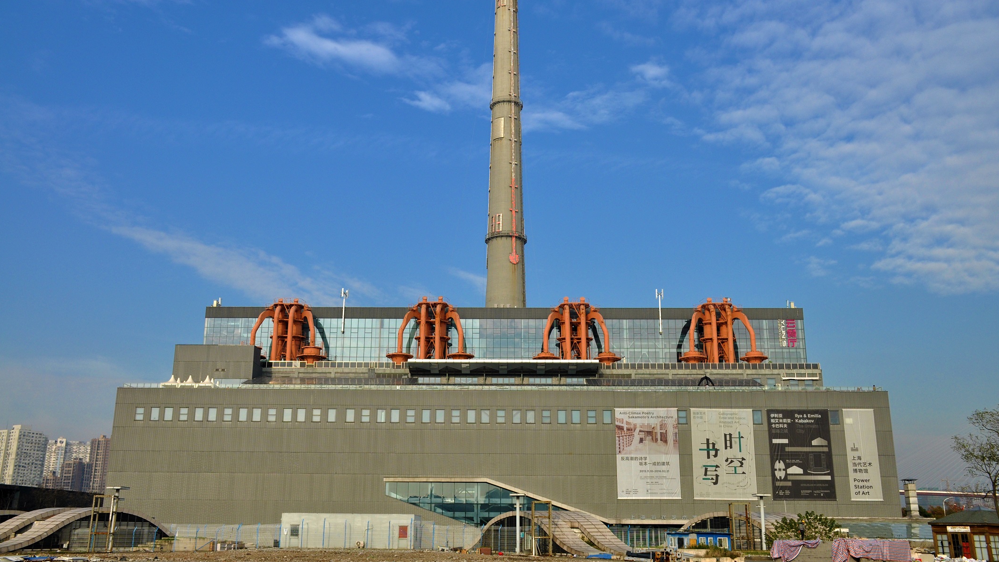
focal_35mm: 37
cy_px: 246
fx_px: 968
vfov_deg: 32.3
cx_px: 502
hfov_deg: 54.6
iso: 250
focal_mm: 23
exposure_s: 1/800
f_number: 8
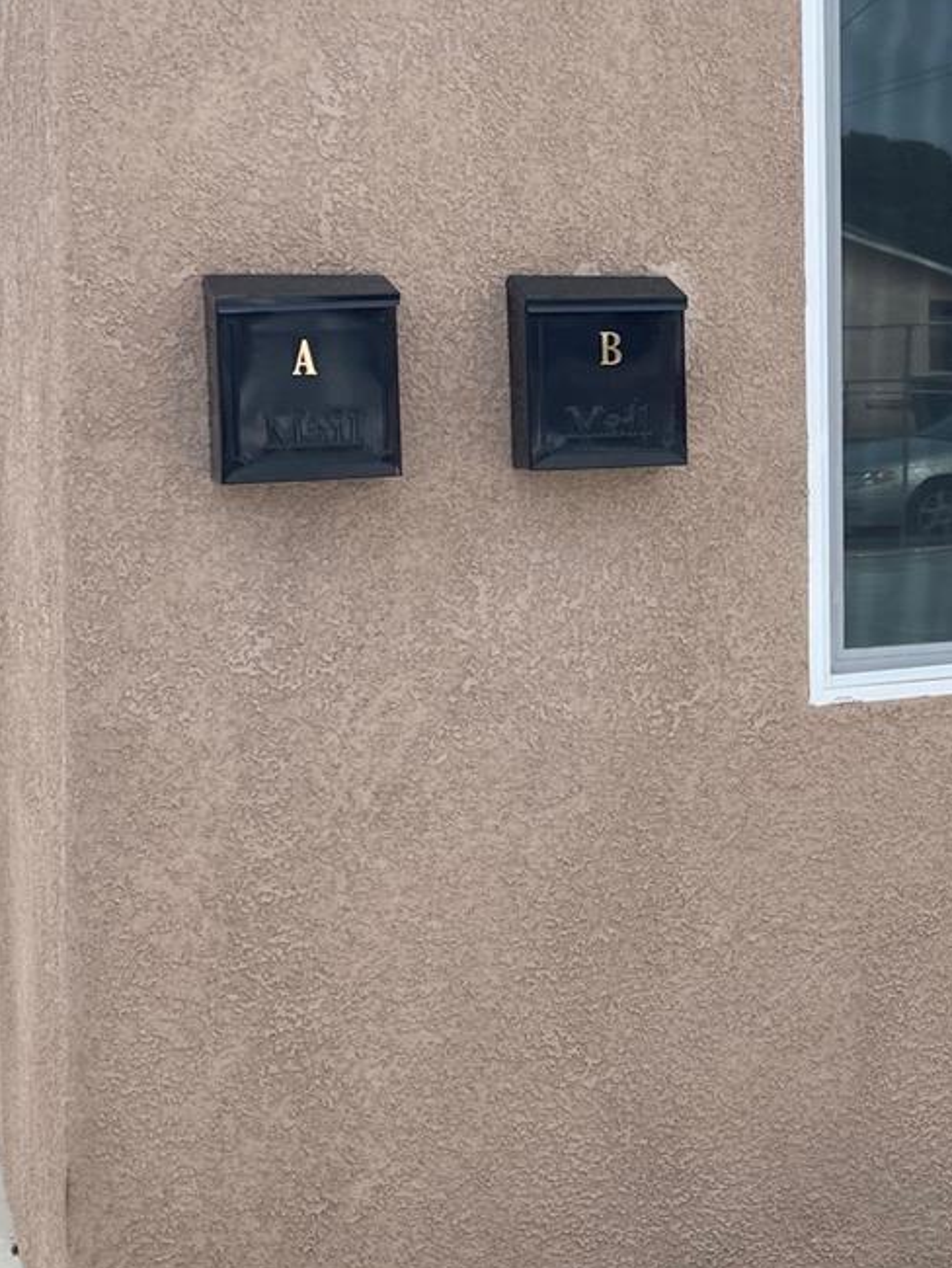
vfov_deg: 31.9
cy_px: 416
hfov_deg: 23.4
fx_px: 2199
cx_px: 967
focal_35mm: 60
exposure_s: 1/1825
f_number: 1.6
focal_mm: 4.2
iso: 32
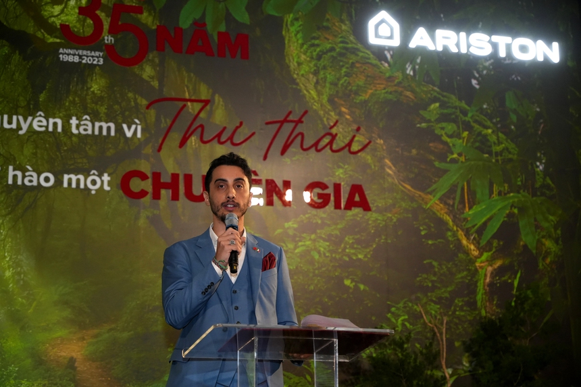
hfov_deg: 28.8
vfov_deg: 19.4
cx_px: 290
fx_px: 1129
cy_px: 194
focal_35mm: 70
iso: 3200
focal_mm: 70
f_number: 3.2
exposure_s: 1/160
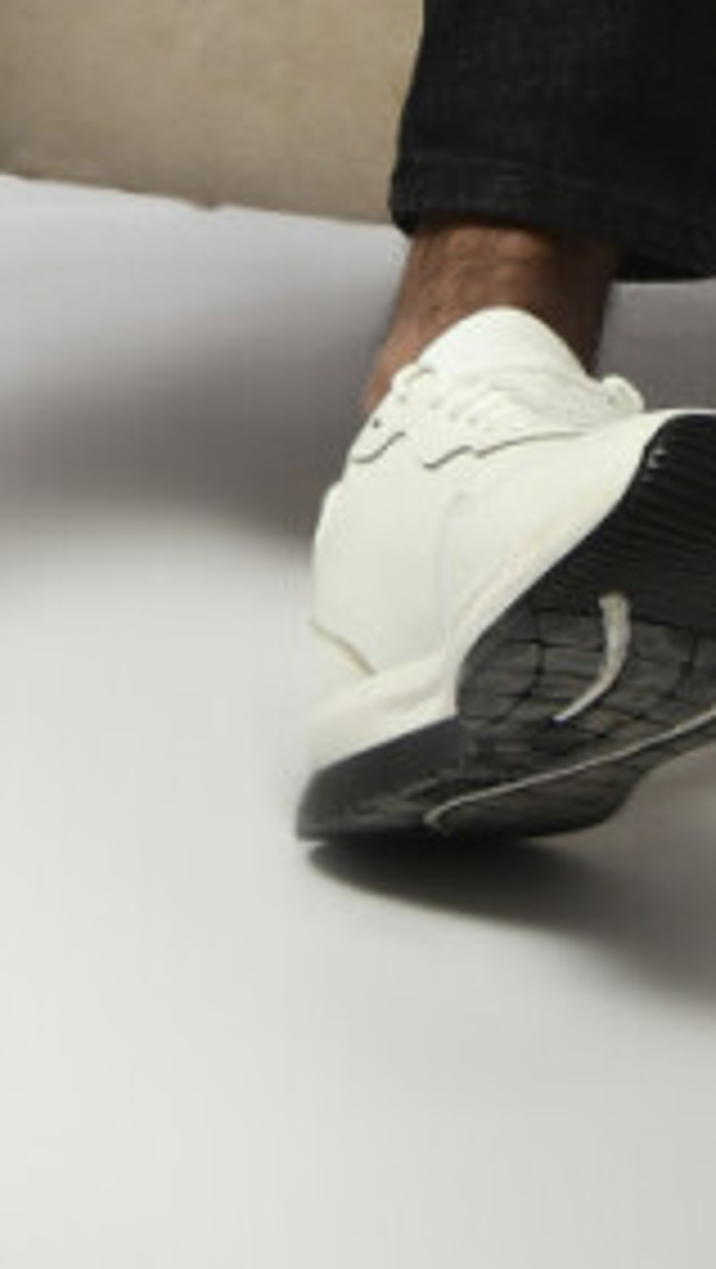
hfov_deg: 7.8
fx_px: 5256
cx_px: 387
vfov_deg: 12.3
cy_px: -1210
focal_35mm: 156
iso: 400
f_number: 5.6
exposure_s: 1/125
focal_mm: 35
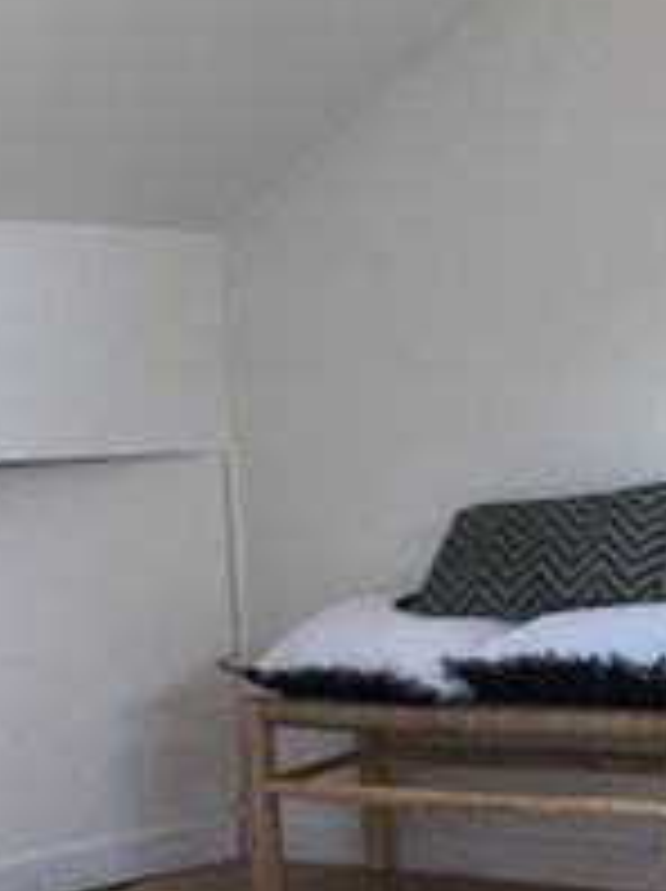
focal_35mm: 88
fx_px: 2262
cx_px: 904
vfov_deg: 22.3
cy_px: 522
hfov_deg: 15.8
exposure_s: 1/33
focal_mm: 4.15
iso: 50
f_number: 2.2
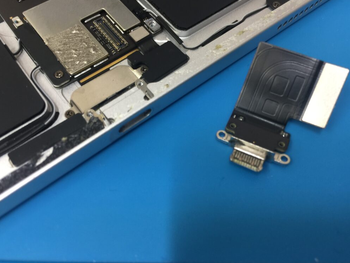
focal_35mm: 30
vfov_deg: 46.8
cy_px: 129
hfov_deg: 60.0
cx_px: 175
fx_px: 303
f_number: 2.2
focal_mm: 4.15
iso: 40
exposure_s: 1/15
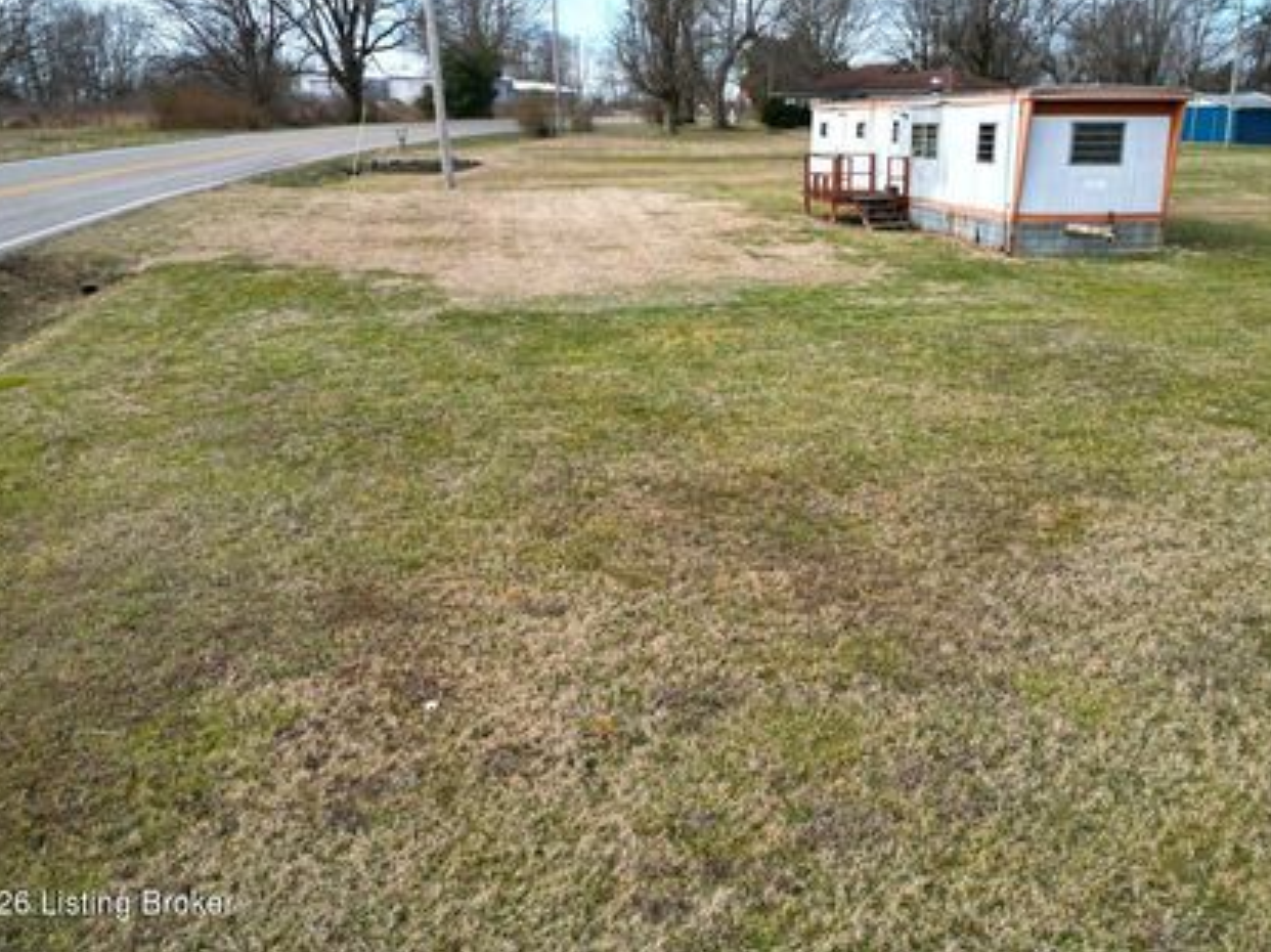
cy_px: 379
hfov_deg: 61.6
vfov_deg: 47.9
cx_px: 697
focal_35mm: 29
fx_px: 1064
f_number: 1.7
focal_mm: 6.72
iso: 140
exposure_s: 1/2000
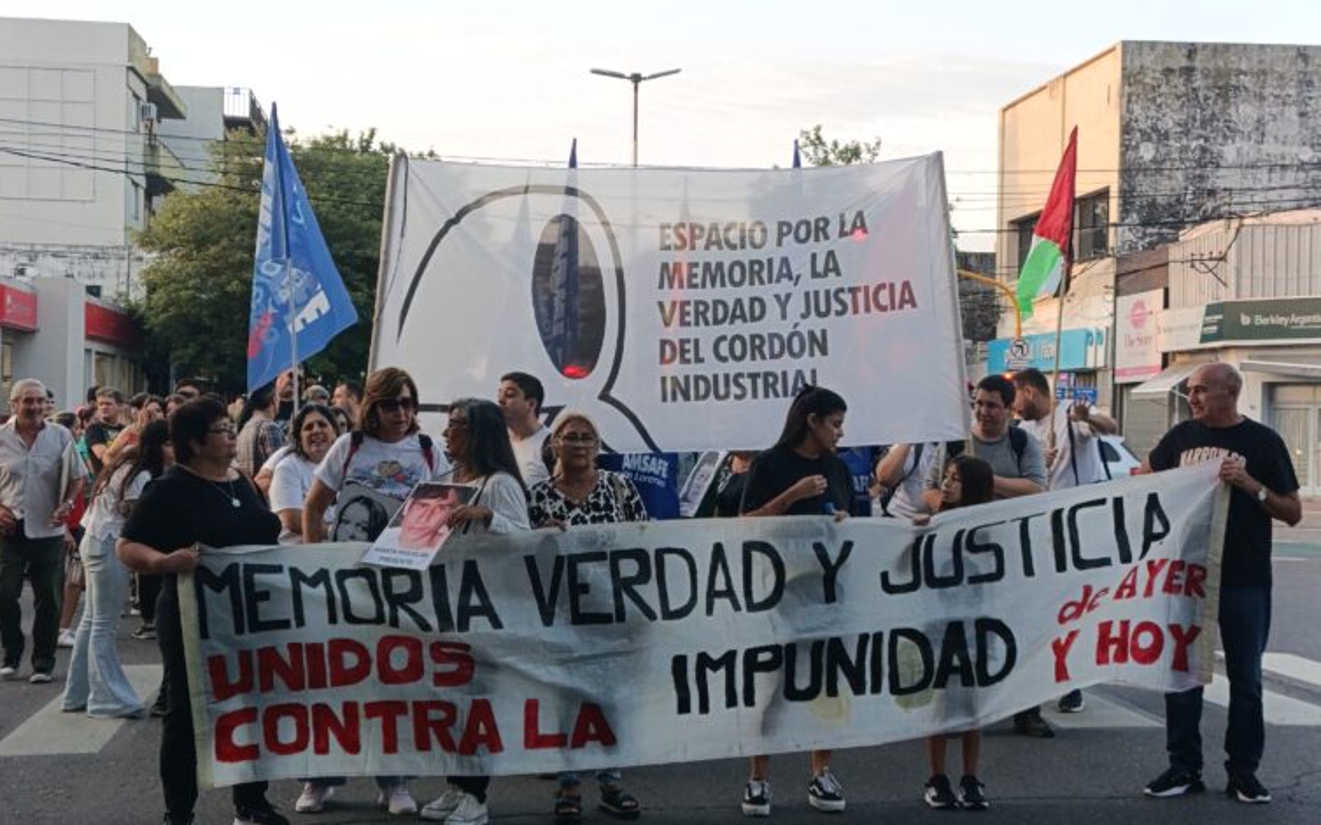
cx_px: 662
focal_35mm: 27
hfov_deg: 68.4
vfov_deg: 46.0
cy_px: 420
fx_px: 972
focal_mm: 4.71
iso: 100
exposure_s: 1/100
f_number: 1.7
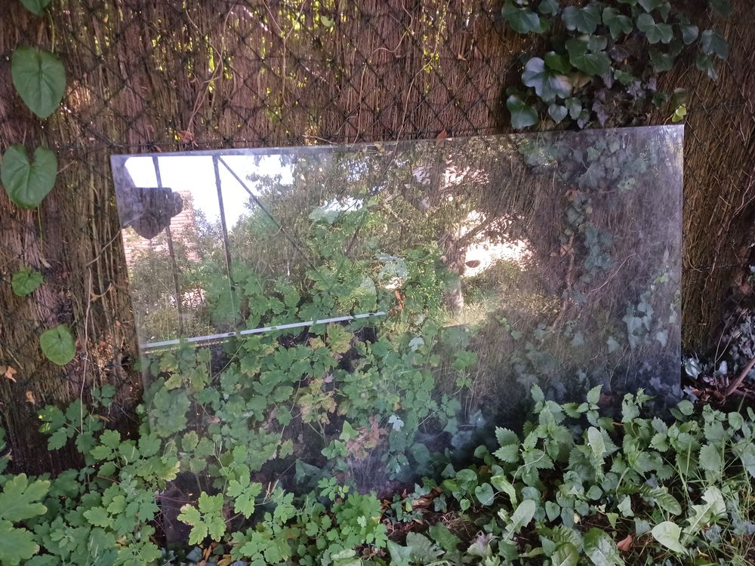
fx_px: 589
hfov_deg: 65.3
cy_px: 283
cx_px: 378
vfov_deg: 51.4
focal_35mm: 27
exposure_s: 1/50
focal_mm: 4
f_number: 1.8
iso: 250
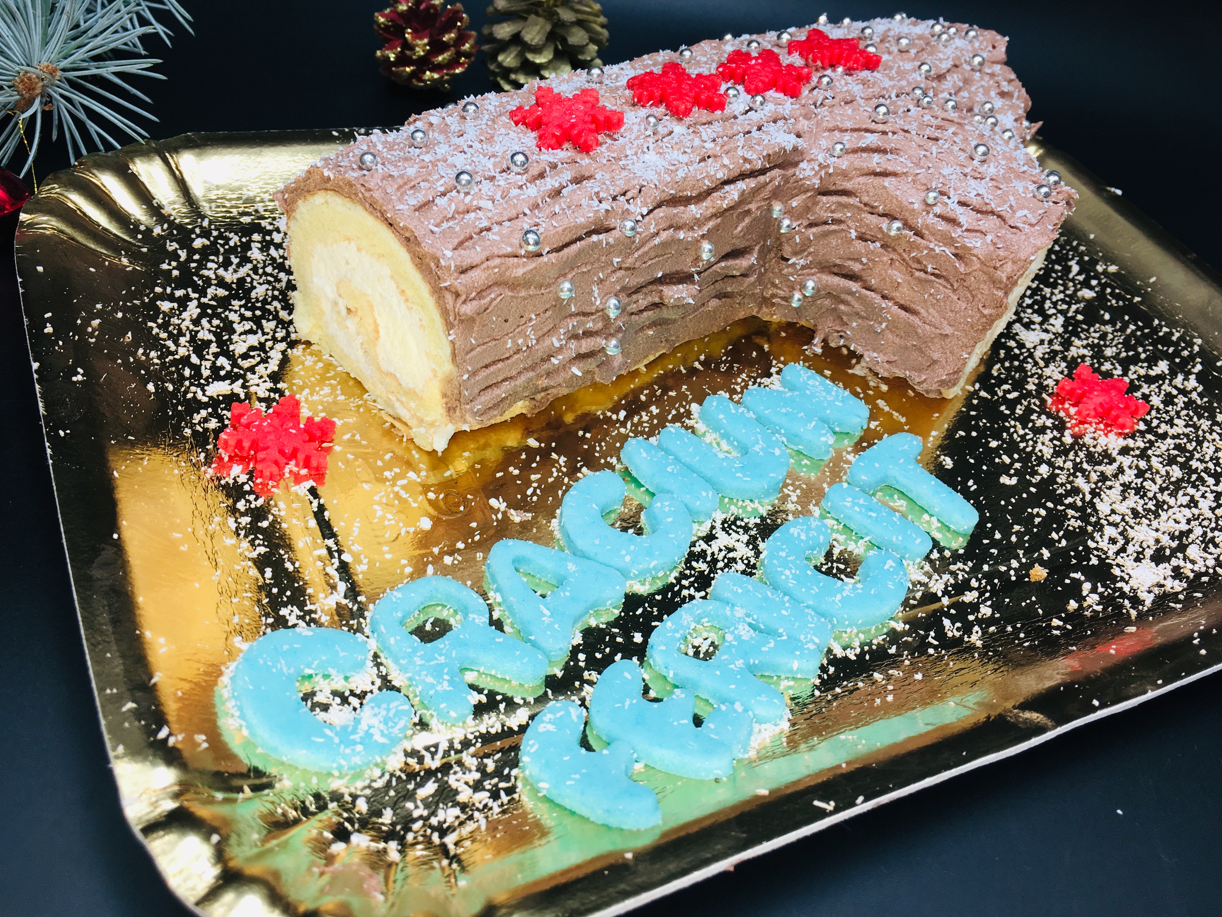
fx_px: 1024
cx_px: 611
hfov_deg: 61.7
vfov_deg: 48.2
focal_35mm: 29
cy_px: 458
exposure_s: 1/129
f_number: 2.2
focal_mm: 4.15
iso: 25
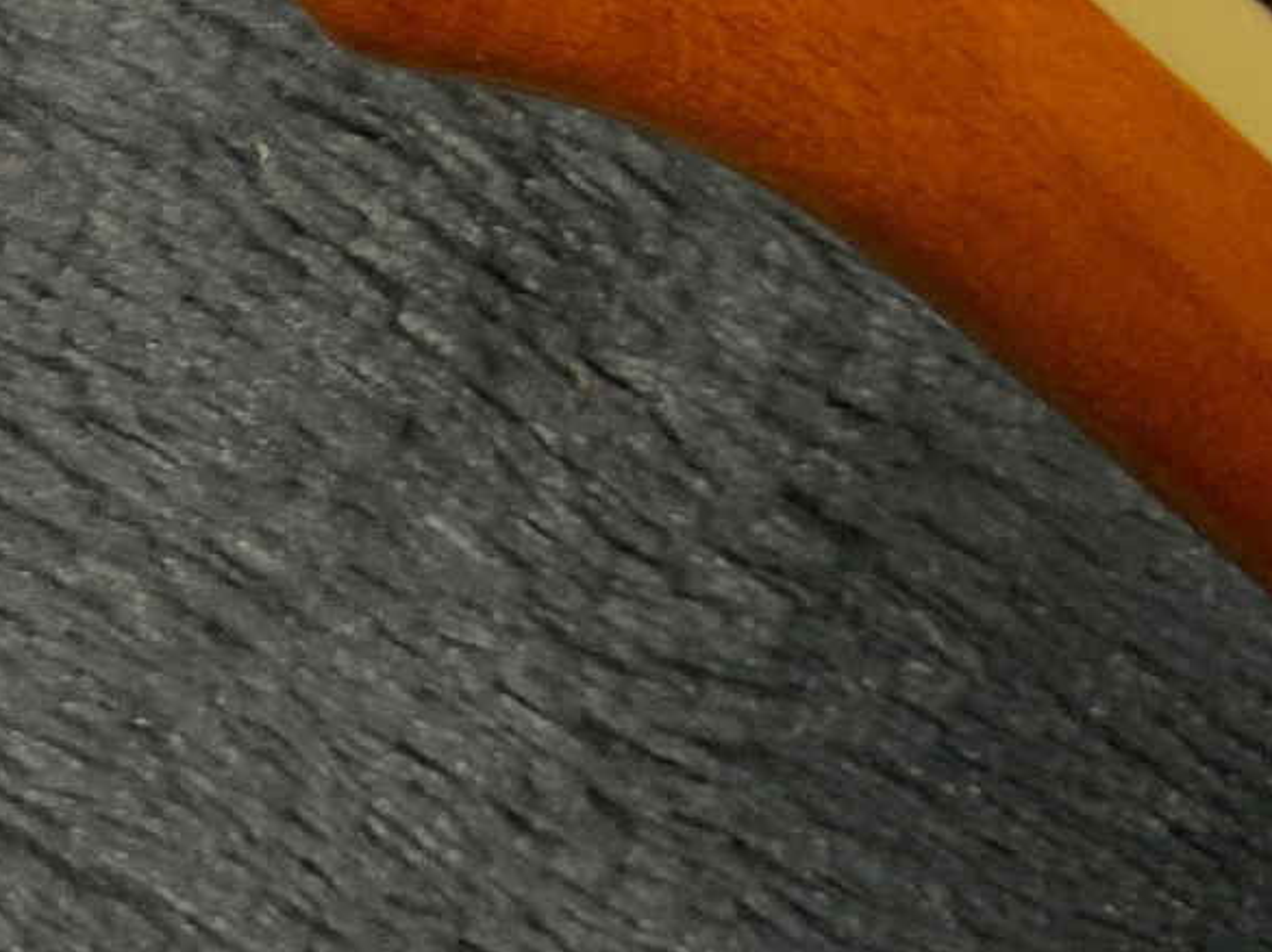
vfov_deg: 10.6
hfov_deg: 14.1
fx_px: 4664
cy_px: -993
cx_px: -881
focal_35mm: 127
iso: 25
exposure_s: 1/104
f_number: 1.8
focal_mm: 3
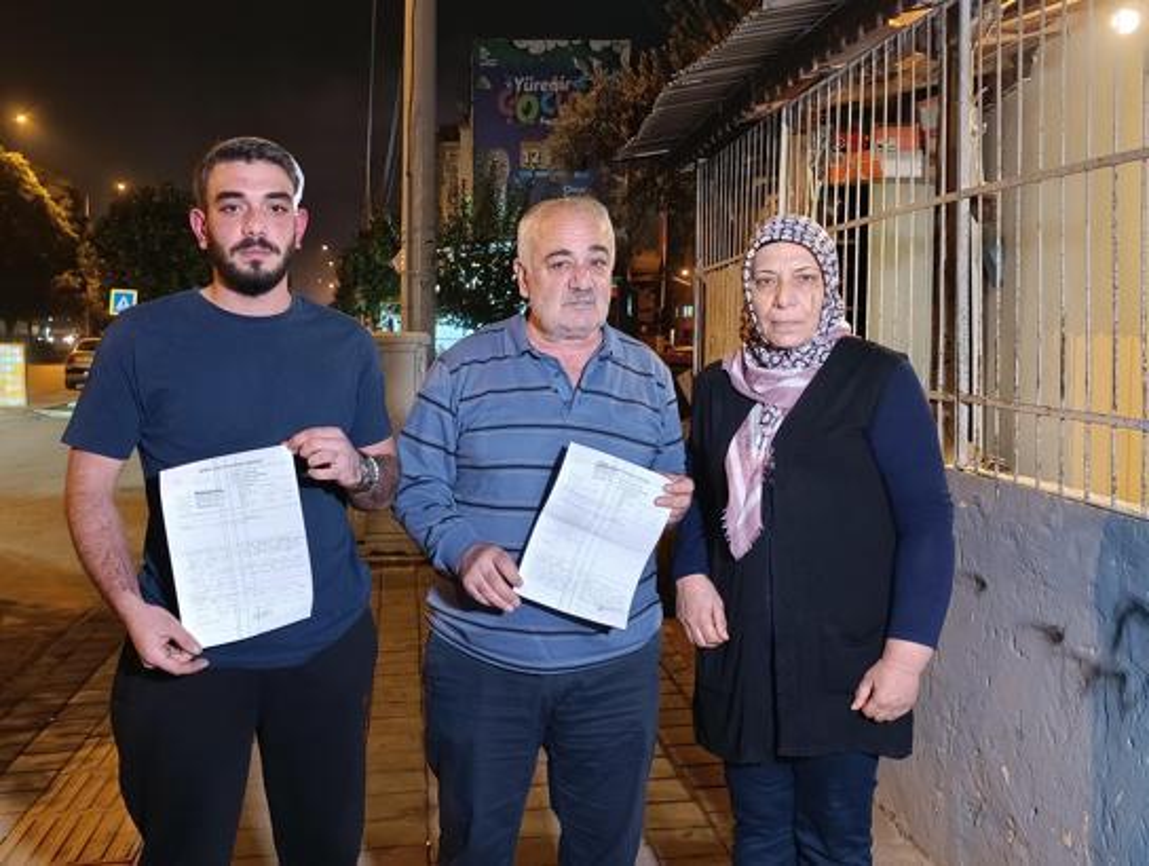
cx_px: 574
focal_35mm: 36
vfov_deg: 39.8
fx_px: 1197
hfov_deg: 51.3
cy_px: 433
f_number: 1.65
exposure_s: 1/20
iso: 930
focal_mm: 6.11
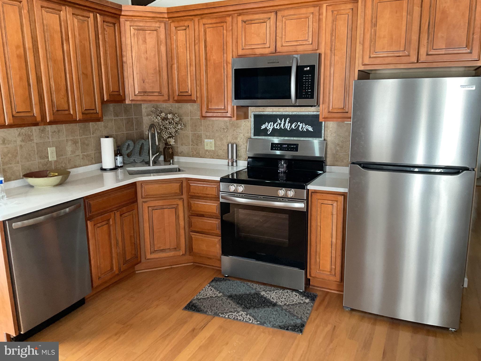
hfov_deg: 61.7
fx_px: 403
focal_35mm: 29
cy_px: 180
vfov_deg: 48.2
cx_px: 240
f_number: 1.8
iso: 160
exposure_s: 1/60
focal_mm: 3
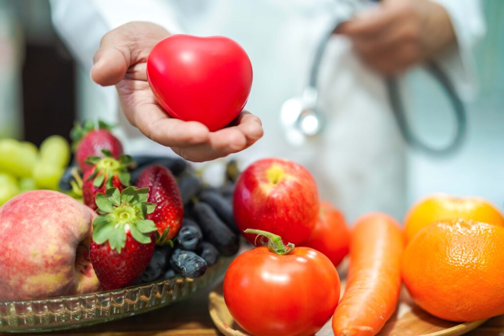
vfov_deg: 27.0
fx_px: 700
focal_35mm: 50
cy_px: 168
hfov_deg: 39.6
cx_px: 252
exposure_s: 1/60
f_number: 1.4
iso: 640
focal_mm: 50
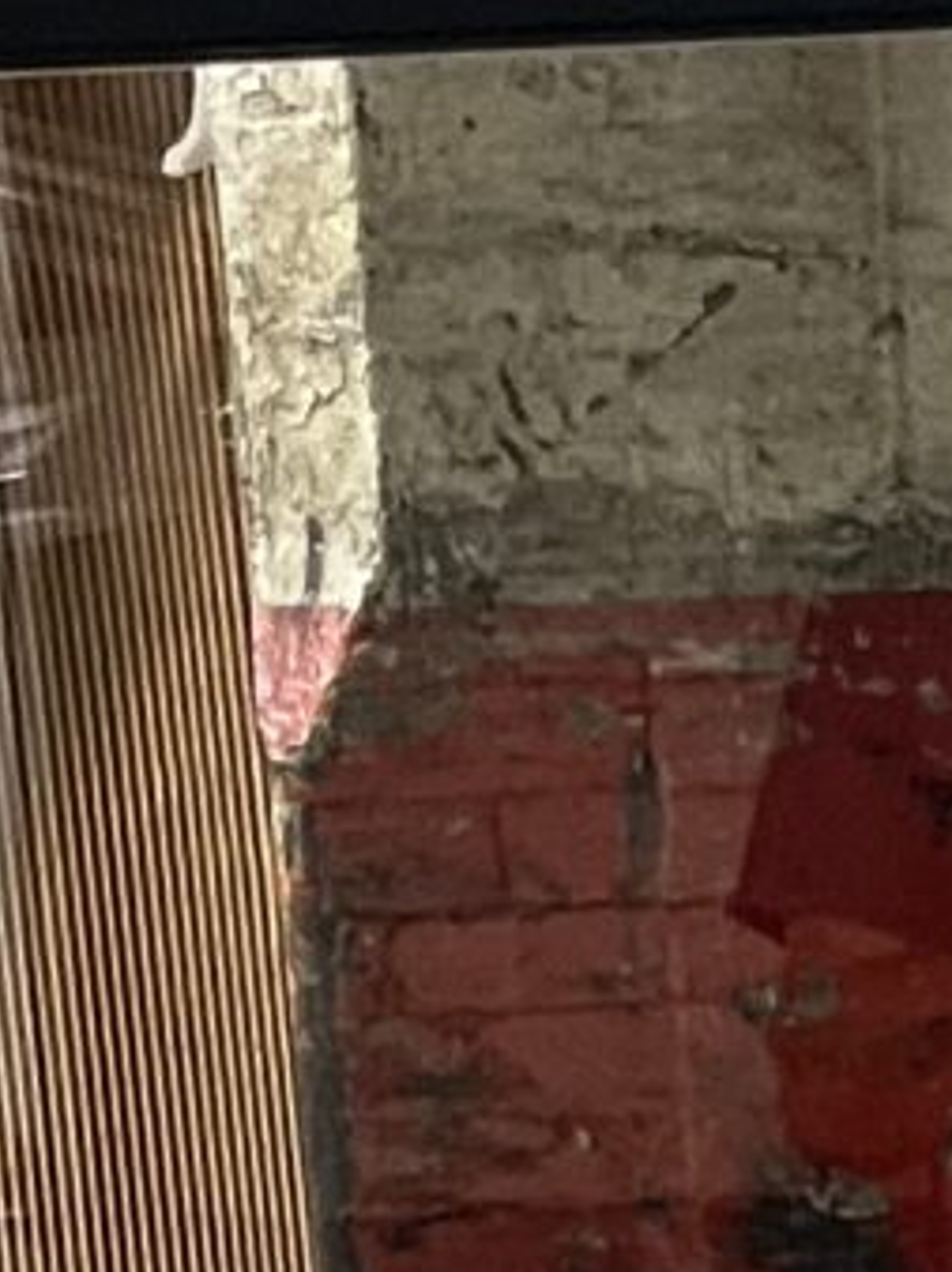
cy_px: 3605
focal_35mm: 197
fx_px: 7233
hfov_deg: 7.4
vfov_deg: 8.6
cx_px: 1355
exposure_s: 1/42
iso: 320
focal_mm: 5.1
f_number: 1.6
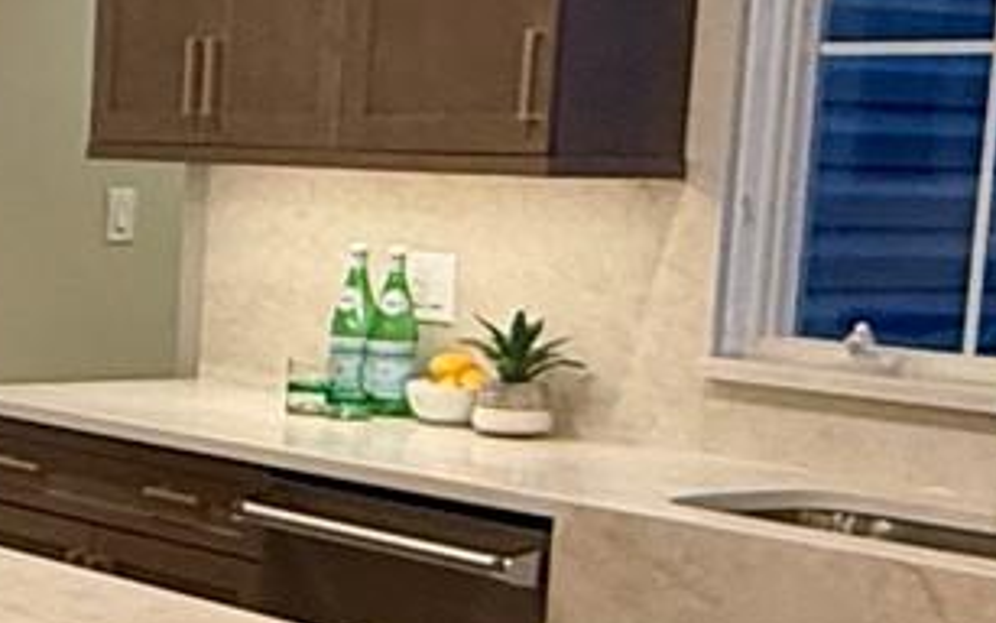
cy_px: 513
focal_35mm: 99
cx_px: -360
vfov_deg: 13.1
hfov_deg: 19.1
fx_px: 2688
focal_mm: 2.22
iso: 320
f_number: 2.2
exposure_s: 1/120
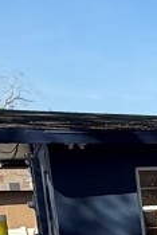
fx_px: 555
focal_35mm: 85
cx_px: 451
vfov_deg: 22.5
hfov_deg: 11.2
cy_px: 261
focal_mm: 2.22
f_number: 2.2
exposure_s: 1/1399
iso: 50
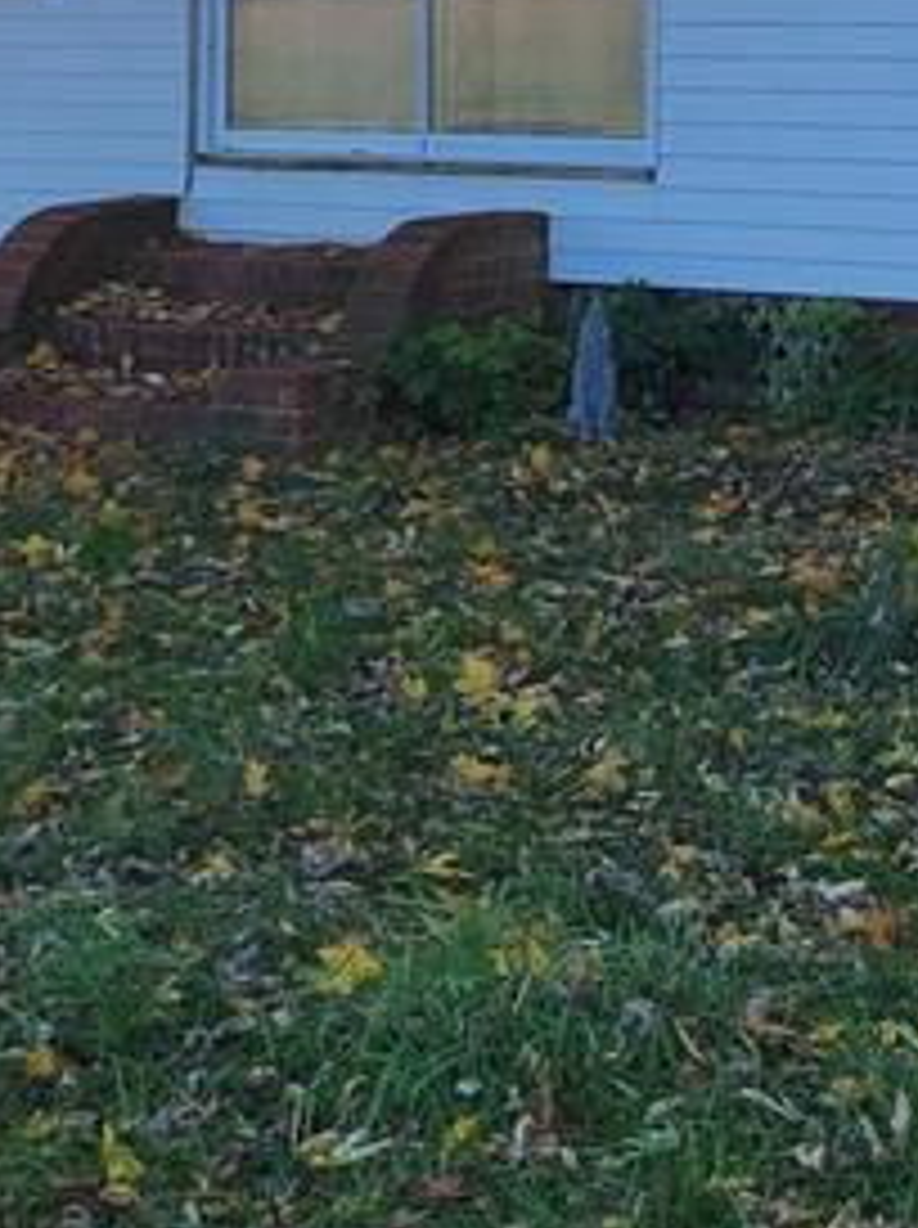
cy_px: -297
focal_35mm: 103
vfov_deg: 18.0
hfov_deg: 14.0
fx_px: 3651
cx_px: 1058
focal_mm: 5.4
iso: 40
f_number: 1.8
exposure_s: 1/829
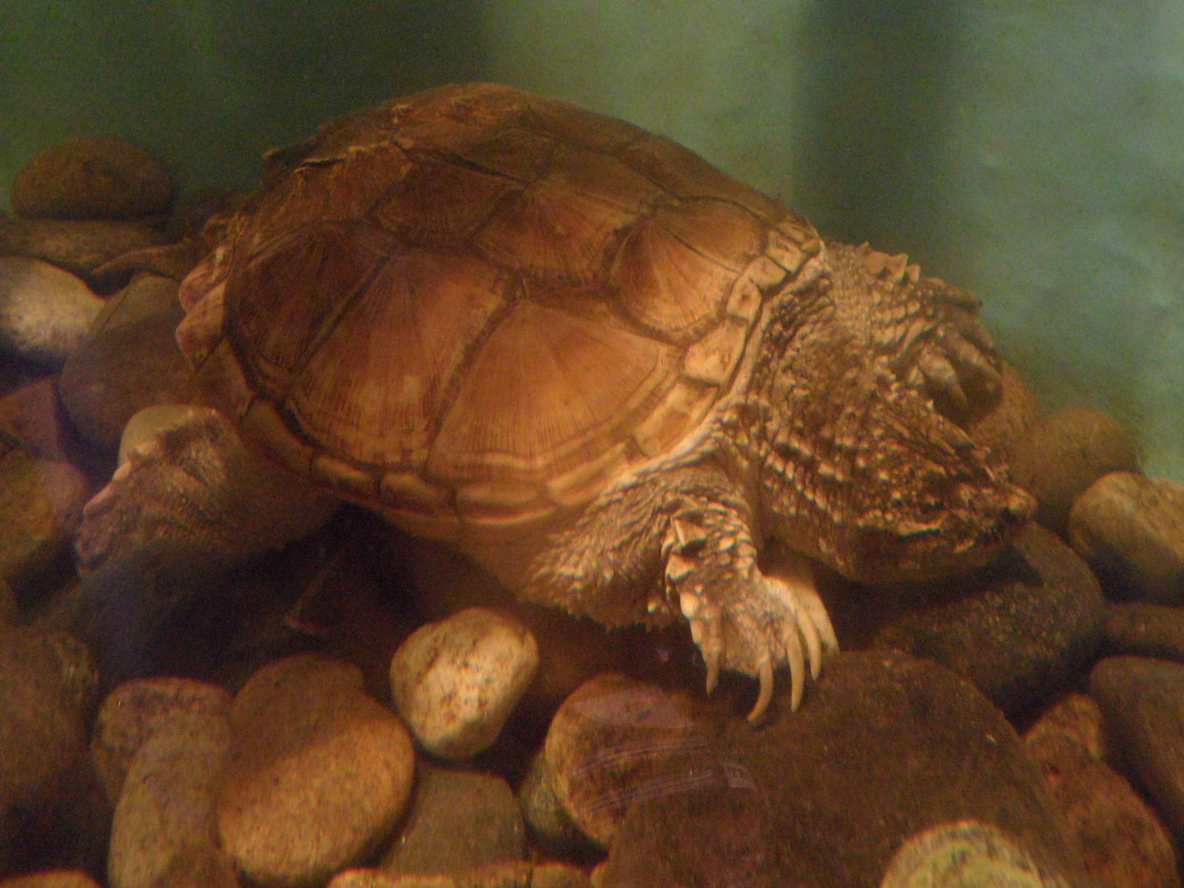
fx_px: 1368
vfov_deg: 36.0
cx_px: 592
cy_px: 444
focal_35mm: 40
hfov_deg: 46.8
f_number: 3.6
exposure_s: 1/4
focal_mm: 6.5
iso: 400
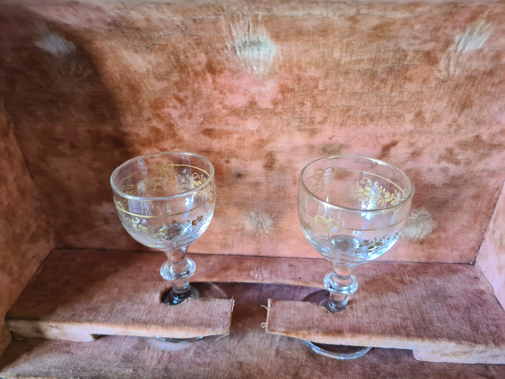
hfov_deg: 67.3
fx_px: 379
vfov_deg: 53.1
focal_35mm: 26
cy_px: 190
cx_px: 252
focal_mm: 5.4
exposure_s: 1/50
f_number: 1.8
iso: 250
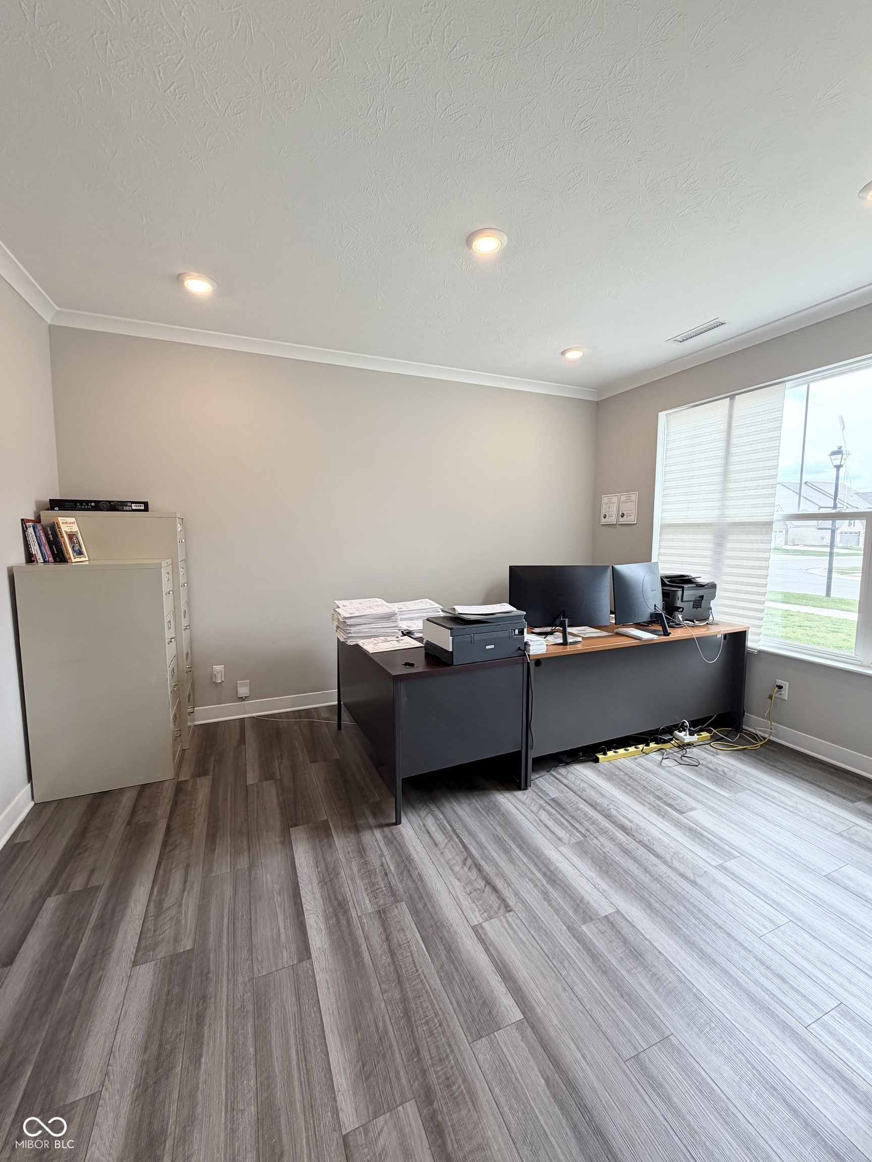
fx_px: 470
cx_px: 436
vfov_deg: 102.1
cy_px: 581
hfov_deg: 85.7
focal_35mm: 14
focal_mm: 2.22
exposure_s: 1/120
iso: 100
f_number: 2.2
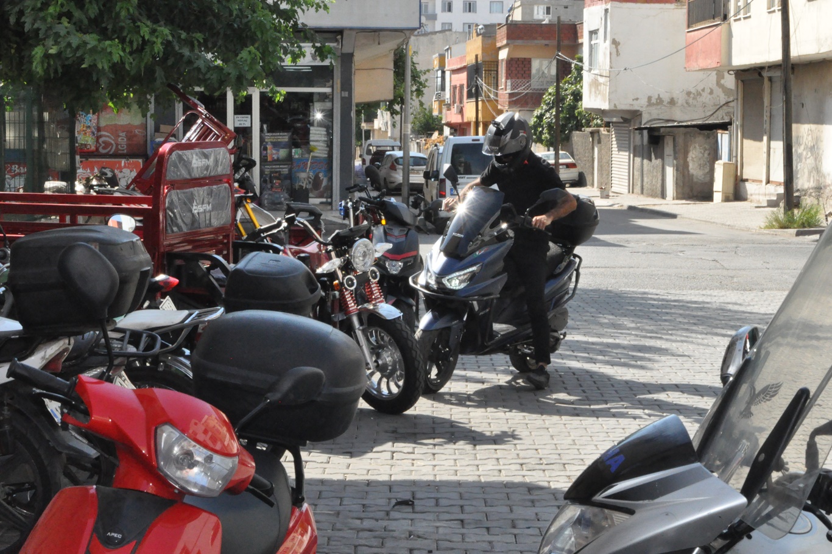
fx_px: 1906
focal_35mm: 82
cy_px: 277
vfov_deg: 16.5
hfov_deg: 24.6
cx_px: 416
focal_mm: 55
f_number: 14
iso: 3200
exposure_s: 1/200
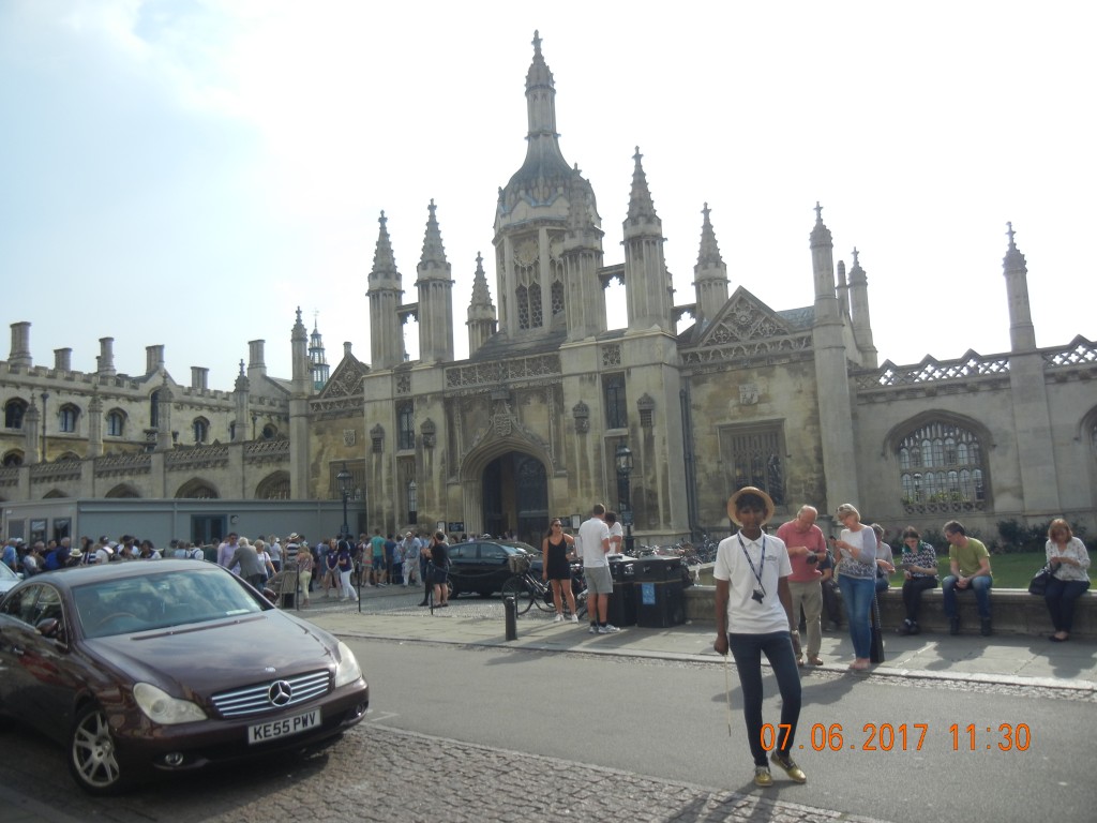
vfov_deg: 46.8
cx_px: 548
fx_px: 951
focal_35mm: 30
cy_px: 412
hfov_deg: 60.0
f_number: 7
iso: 160
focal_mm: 5.4
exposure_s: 1/412
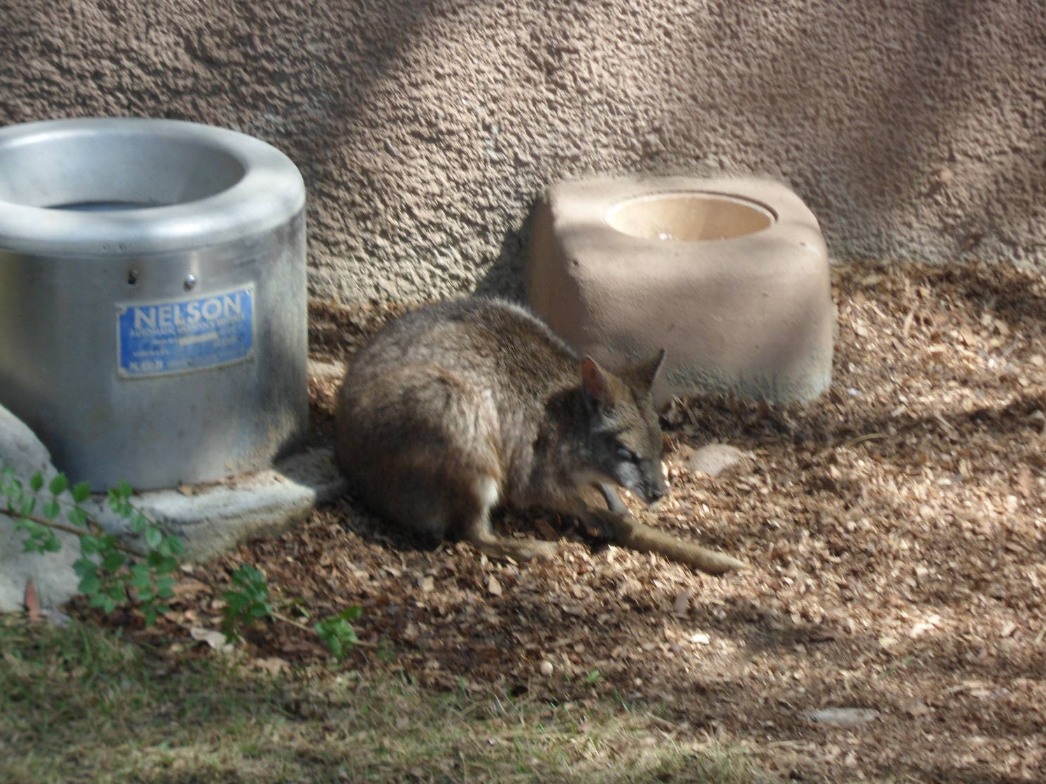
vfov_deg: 5.1
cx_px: 504
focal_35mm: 289
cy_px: 393
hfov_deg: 6.9
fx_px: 8732
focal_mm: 46.8
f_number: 5.9
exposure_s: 1/125
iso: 80
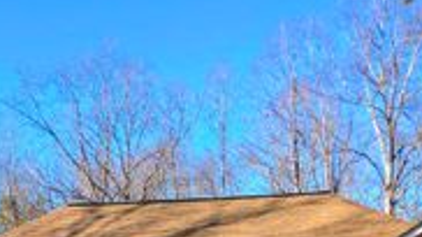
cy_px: 361
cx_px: 116
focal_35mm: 84
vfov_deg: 13.5
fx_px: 939
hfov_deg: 25.1
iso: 20
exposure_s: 1/771
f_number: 1.8
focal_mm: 3.99
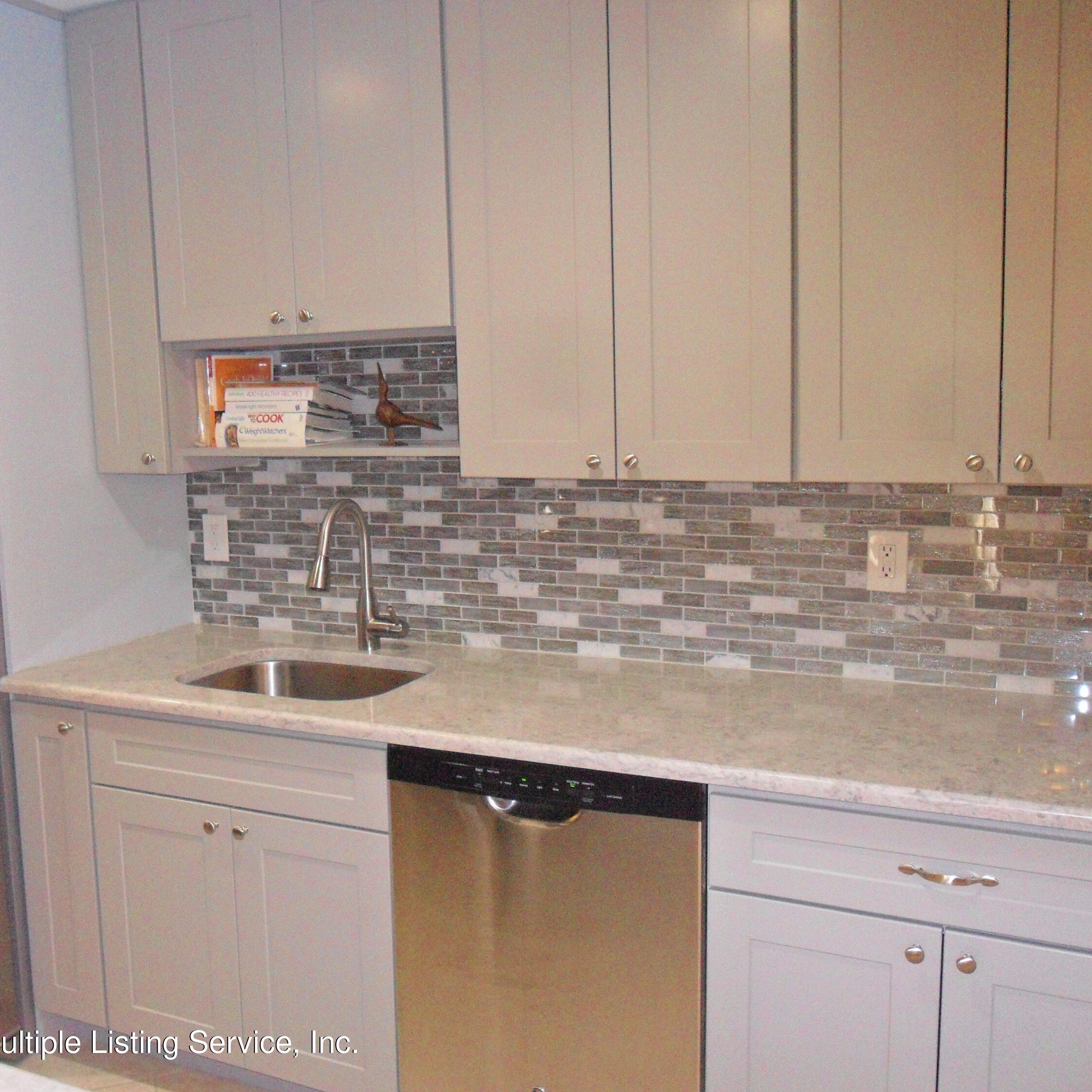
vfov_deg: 51.1
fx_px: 1142
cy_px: 543
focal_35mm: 32
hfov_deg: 51.1
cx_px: 516
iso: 400
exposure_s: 1/20
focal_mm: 4.9
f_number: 3.5
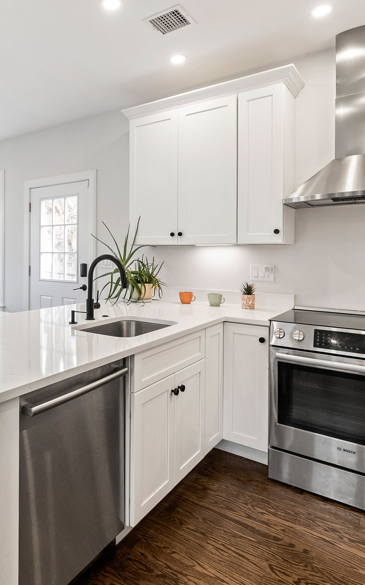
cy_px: 255
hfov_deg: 50.9
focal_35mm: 23
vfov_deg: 76.8
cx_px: 94
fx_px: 366
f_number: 8
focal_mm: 12
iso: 800
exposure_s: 1/15
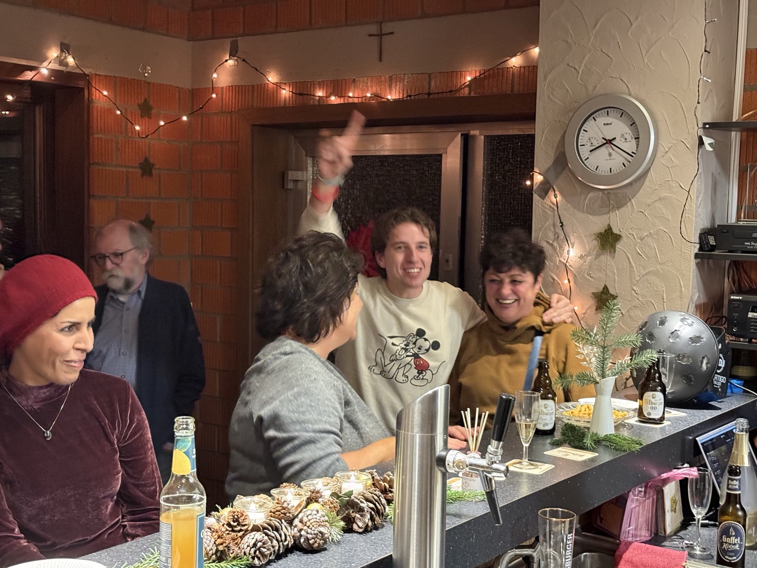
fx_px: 1050
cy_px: 284
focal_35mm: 48
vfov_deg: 30.3
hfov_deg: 39.7
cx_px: 378
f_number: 1.78
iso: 640
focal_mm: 6.76
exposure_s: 1/25
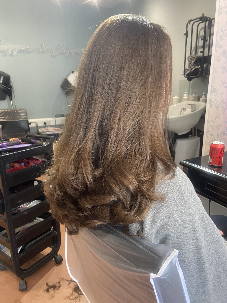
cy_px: 152
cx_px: 114
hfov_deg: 53.1
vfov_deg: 67.3
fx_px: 227
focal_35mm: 26
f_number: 1.8
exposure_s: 1/50
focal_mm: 4.25
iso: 320
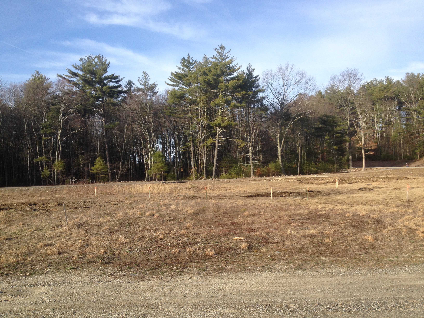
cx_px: 212
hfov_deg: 52.6
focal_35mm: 35
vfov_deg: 40.7
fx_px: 429
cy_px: 159
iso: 50
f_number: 2.4
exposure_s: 1/920
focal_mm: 4.28
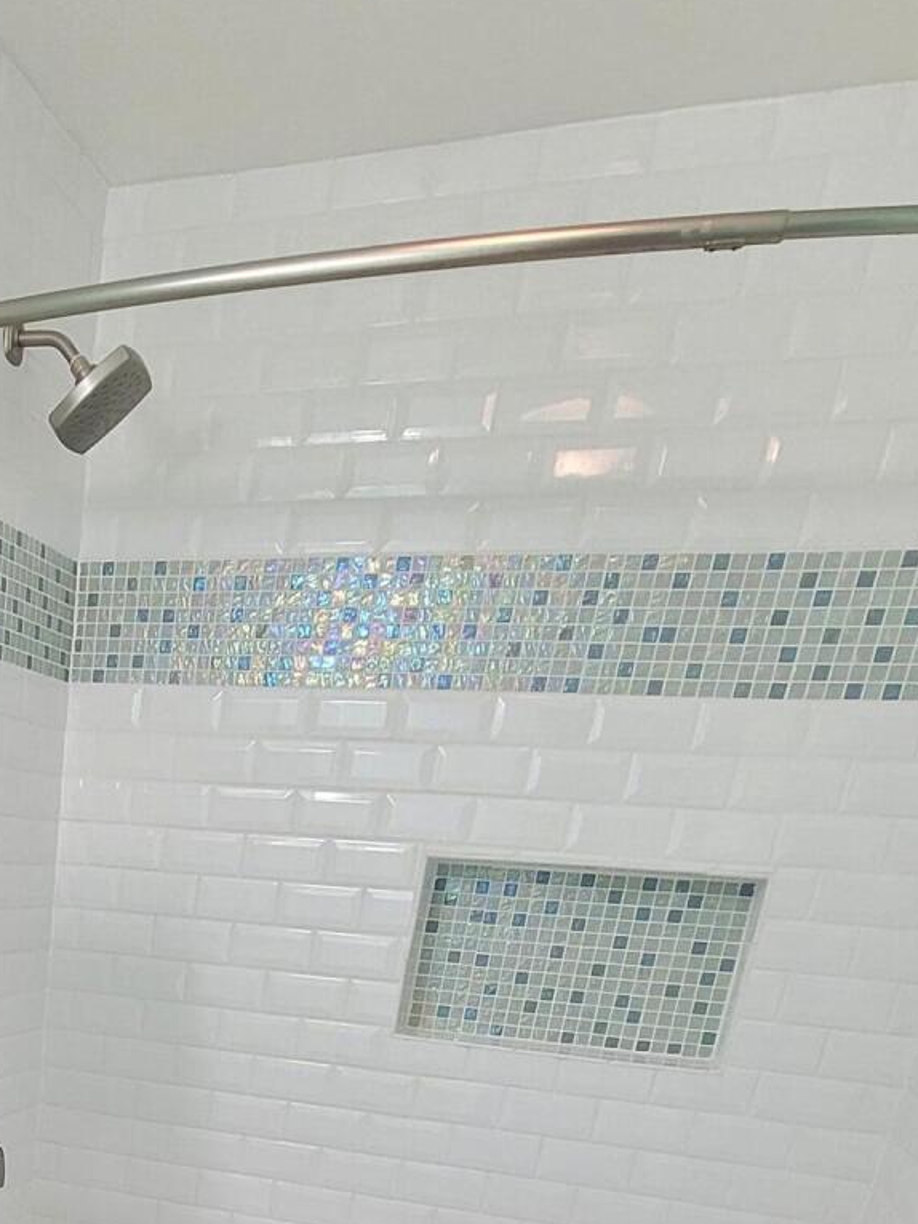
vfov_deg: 42.4
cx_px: -26
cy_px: 1346
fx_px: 1202
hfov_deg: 36.9
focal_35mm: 34
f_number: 2.2
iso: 200
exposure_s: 1/60
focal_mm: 2.2
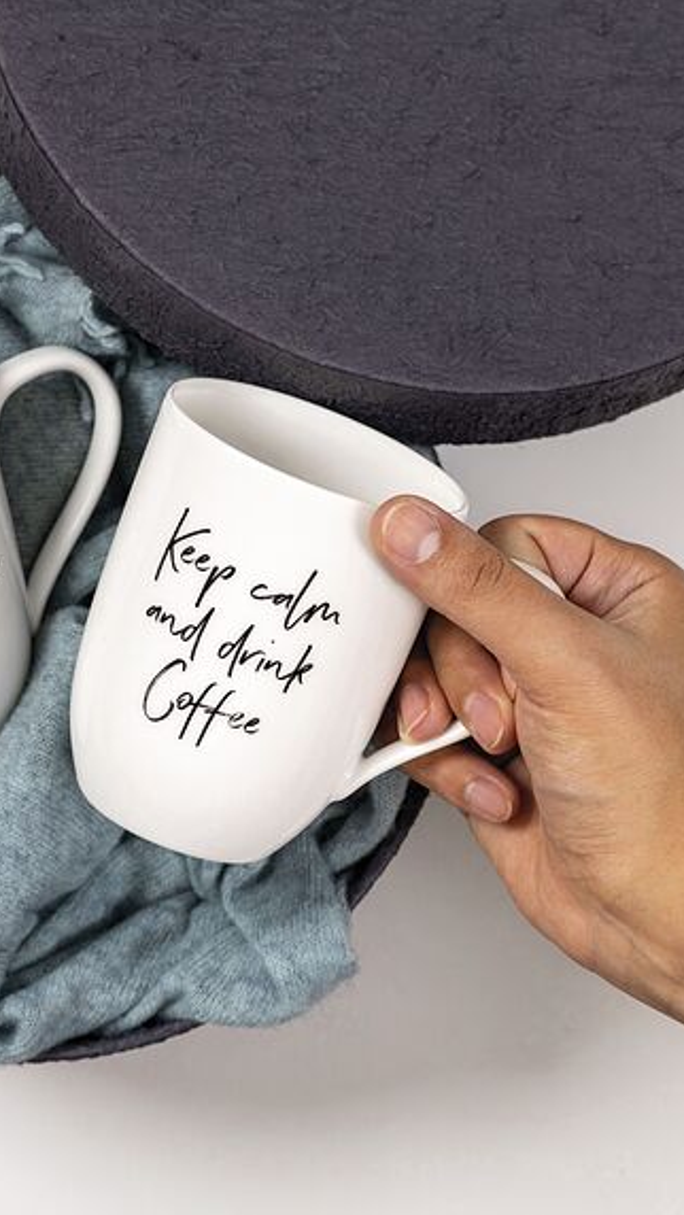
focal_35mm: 135
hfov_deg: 8.9
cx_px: 24
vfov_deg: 15.9
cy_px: 605
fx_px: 4350
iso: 100
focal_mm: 85
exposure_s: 1/8
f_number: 7.1
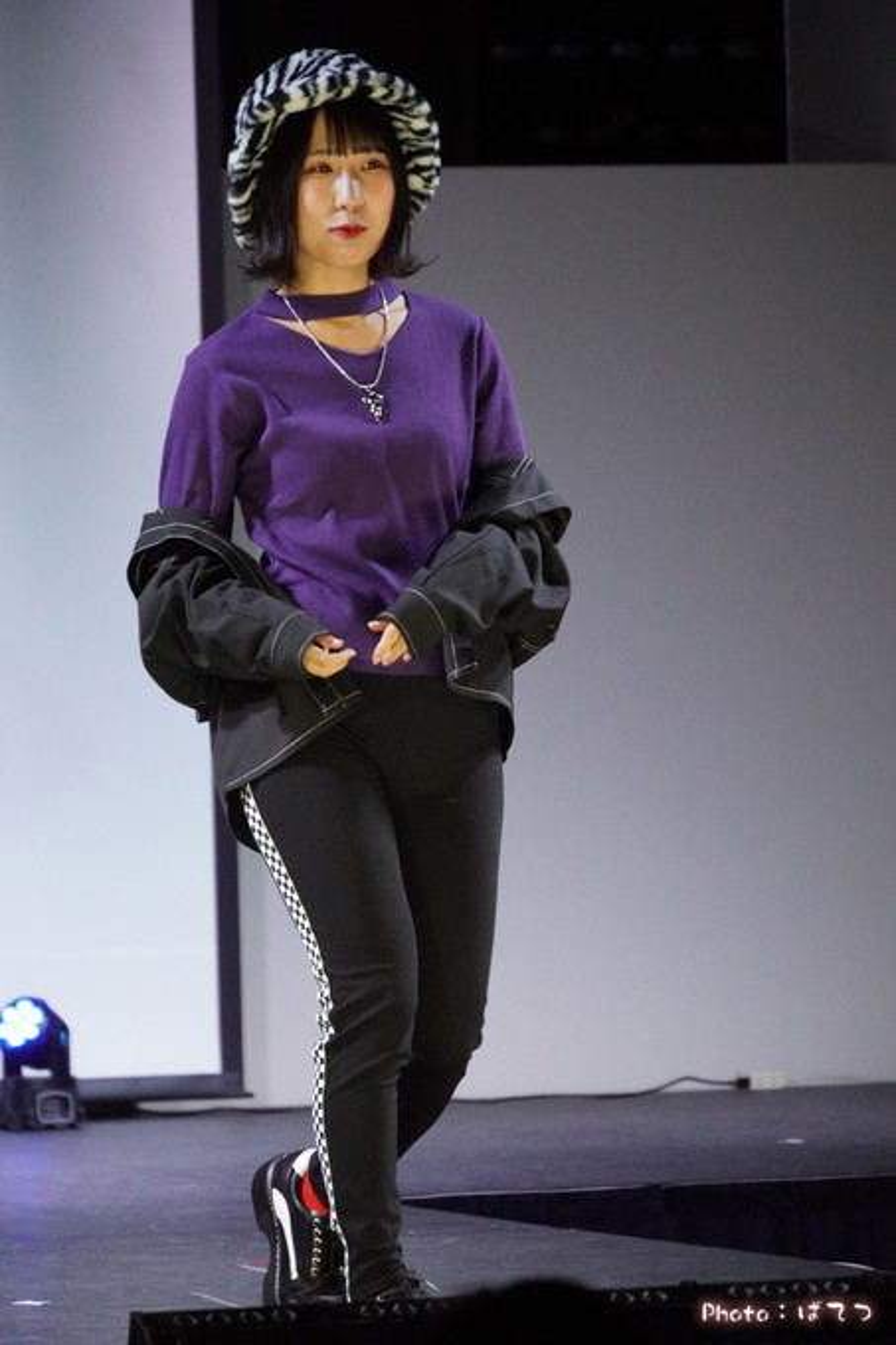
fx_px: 9524
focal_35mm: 255
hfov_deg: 5.4
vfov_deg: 8.1
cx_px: 448
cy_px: 672
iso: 6400
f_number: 6.3
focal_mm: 170
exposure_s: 1/320
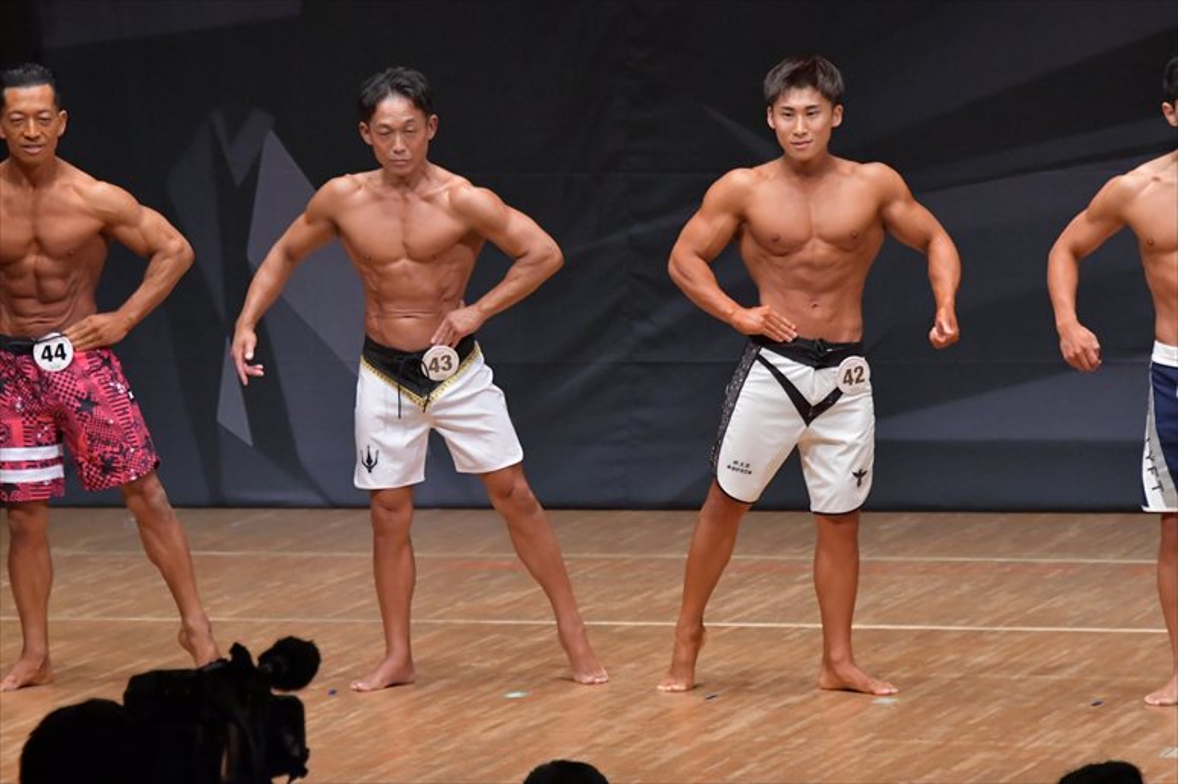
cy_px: 392
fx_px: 9321
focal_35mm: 285
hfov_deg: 7.2
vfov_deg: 4.8
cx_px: 589
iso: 6400
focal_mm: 190
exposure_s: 1/400
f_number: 5.6
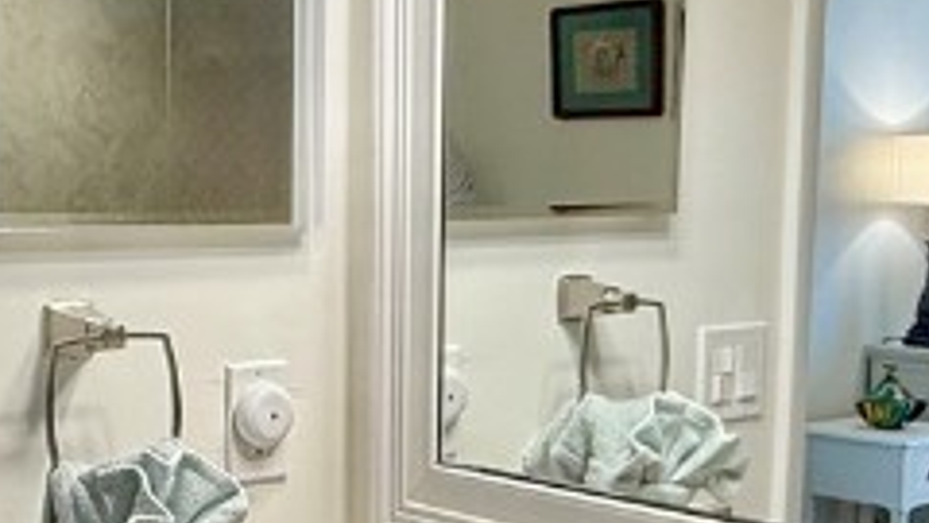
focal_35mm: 65
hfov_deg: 31.8
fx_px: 1601
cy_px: 438
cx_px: 228
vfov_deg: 18.3
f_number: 2.2
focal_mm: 2.22
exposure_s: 1/120
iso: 80
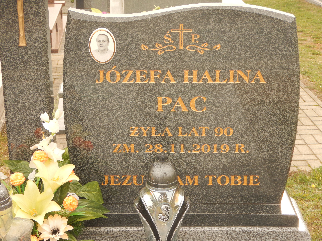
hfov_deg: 29.0
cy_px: 120
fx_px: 623
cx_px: 161
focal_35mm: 67
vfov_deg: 21.9
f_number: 4.5
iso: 125
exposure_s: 1/100
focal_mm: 12
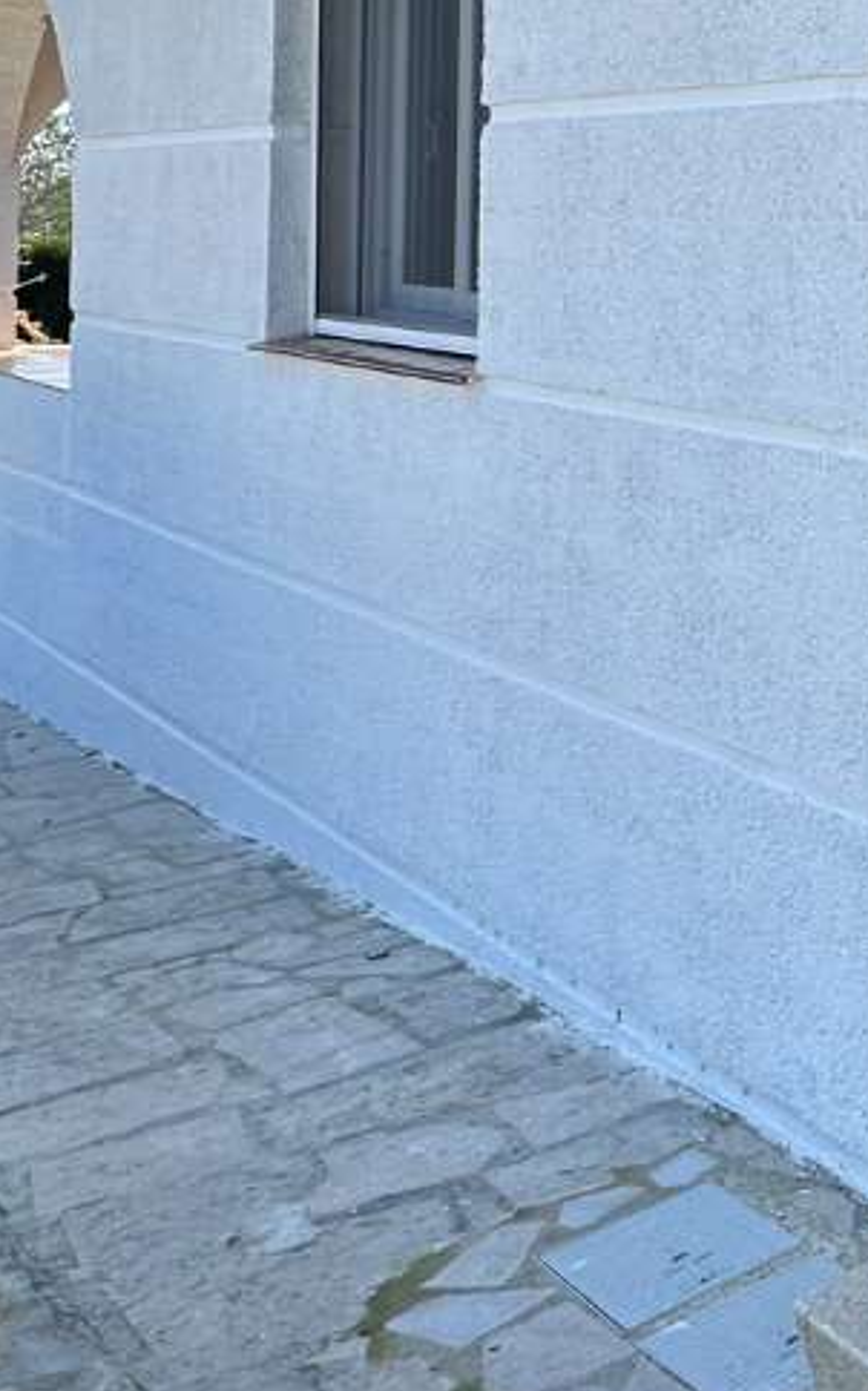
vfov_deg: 41.6
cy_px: 274
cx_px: 1408
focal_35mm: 46
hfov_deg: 21.7
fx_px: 1743
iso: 40
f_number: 2.2
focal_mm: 2.22
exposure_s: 1/567
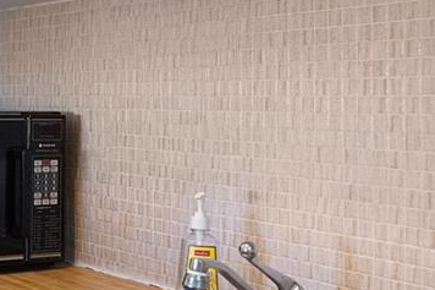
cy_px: 97
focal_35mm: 72
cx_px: -101
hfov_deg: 25.0
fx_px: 870
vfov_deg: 18.9
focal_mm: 16
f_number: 4
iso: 400
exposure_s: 1/160
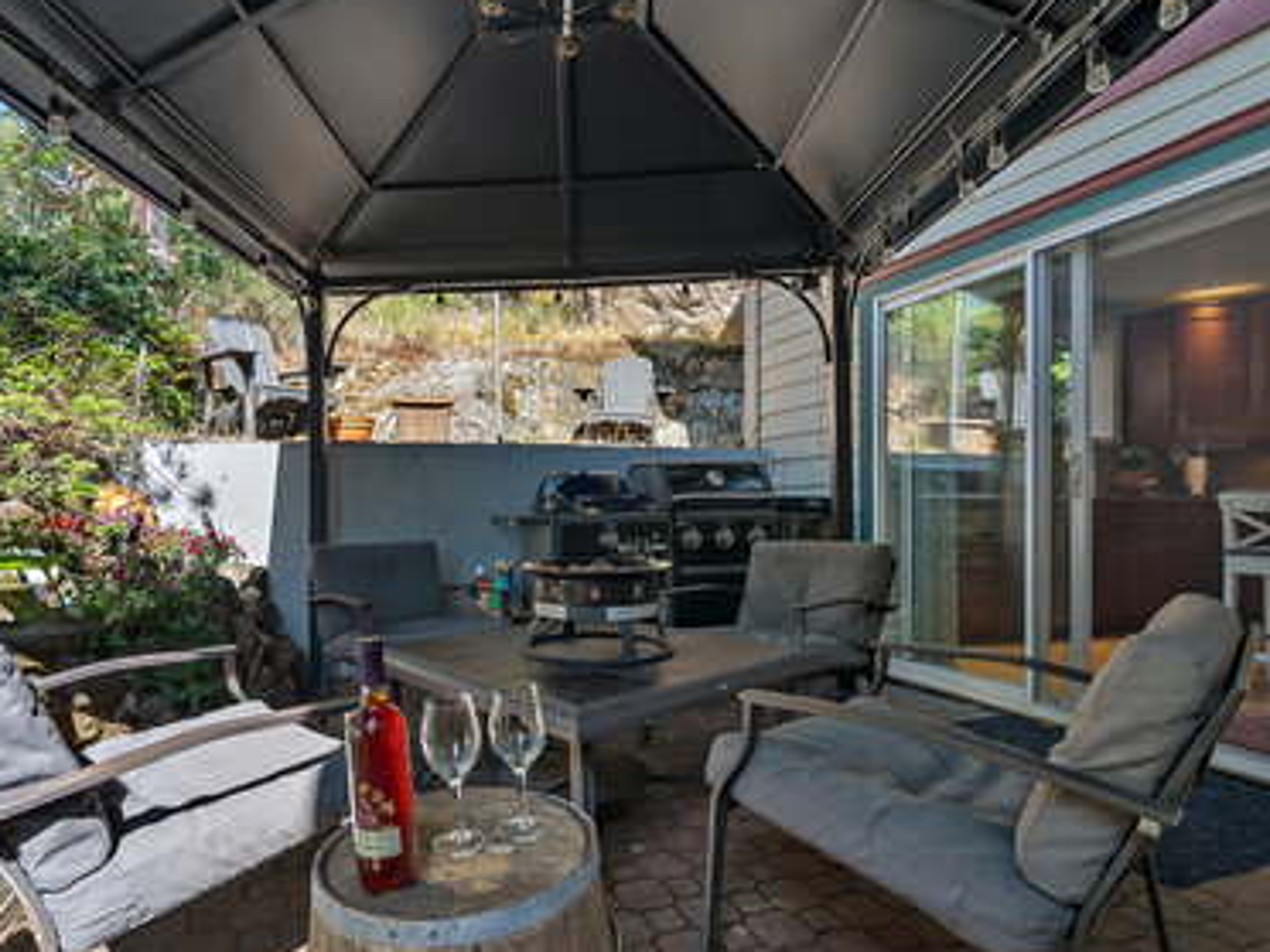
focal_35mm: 18
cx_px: 541
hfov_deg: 87.2
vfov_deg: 71.6
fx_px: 660
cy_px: 474
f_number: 9
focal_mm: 16
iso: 320
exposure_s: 1/8
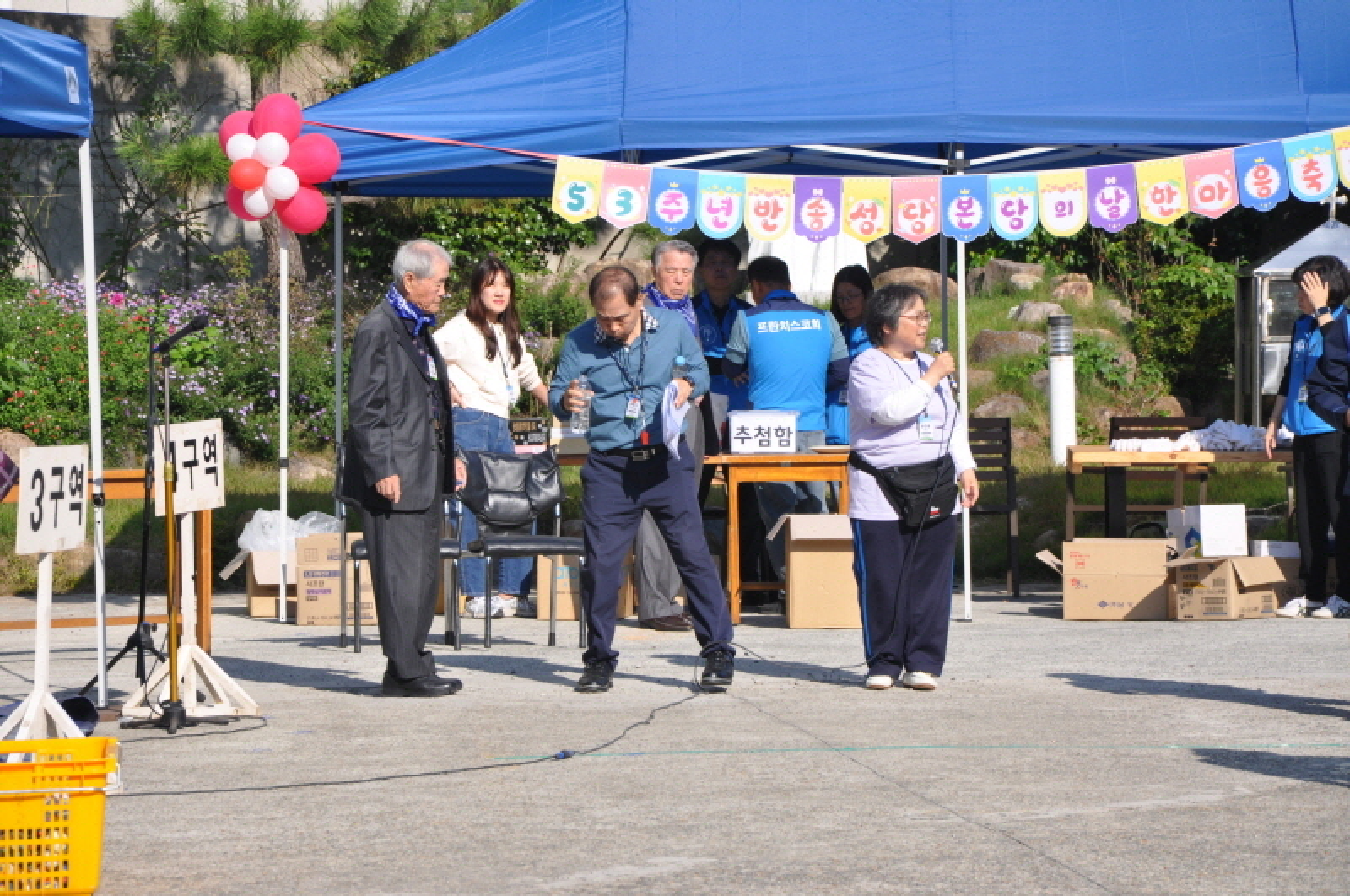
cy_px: 448
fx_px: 5898
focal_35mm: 158
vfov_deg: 8.7
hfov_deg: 13.1
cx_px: 675
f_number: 10
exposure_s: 1/400
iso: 200
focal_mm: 105
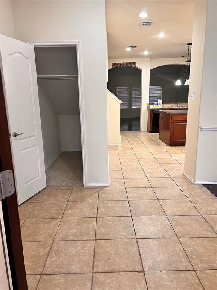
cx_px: 108
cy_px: 145
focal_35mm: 26
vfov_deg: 67.3
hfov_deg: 53.1
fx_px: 217
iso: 125
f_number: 1.5
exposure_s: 1/60
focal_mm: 5.7
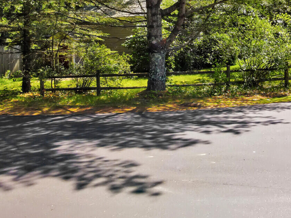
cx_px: 206
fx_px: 387
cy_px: 38
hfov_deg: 40.5
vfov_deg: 30.6
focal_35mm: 46
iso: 200
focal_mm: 4.5
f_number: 2.8
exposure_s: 1/400
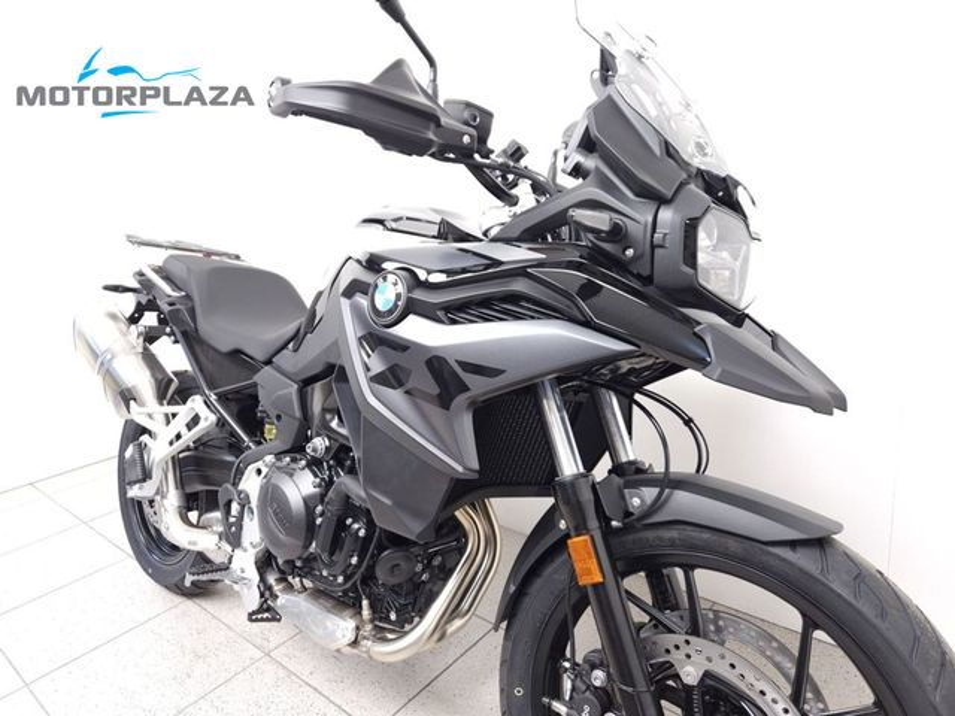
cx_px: 478
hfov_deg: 73.9
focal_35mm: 23
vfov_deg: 58.9
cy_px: 358
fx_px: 635
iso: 125
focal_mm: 5.4
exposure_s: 1/20
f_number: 1.8
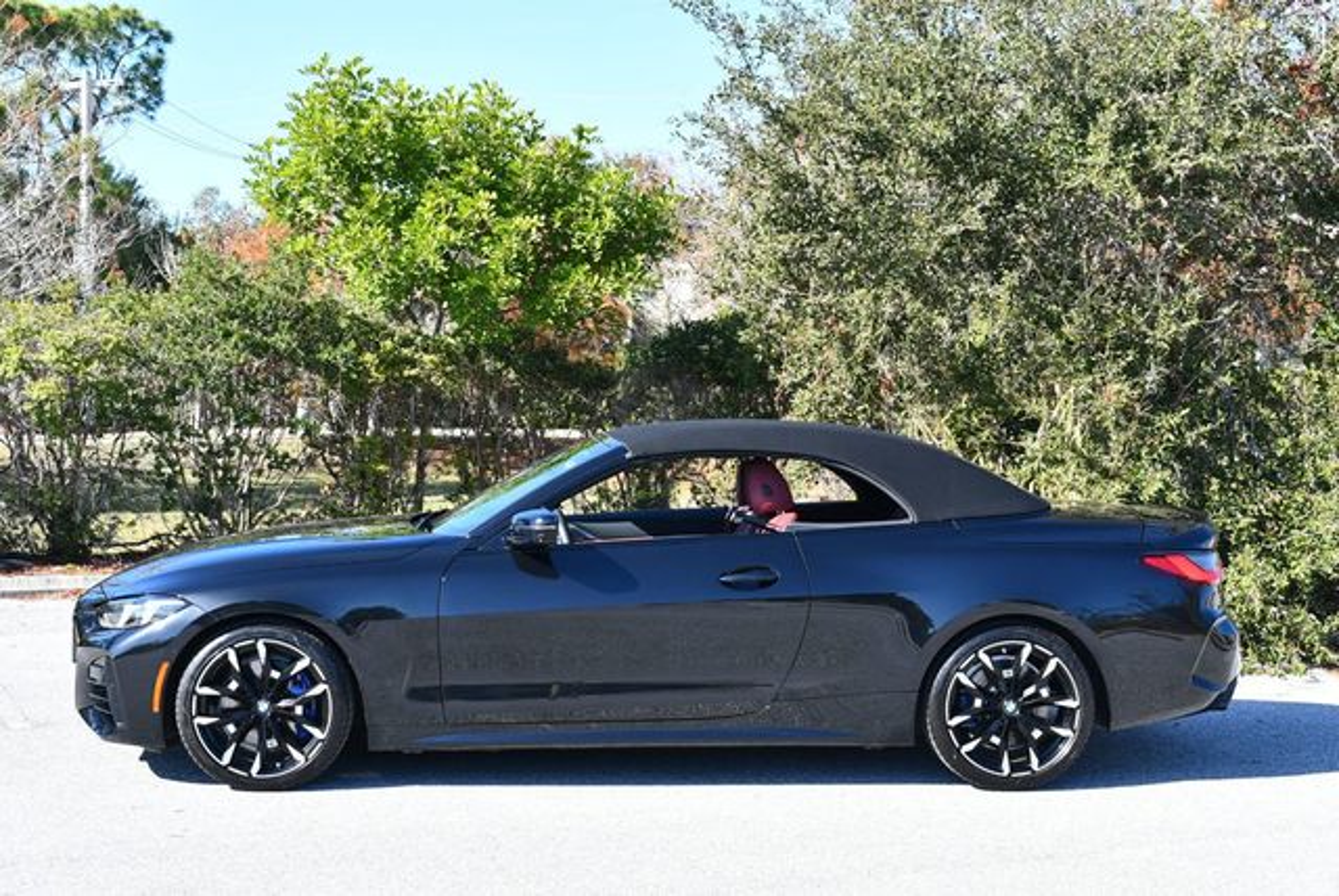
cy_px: 448
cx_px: 670
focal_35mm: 58
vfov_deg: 23.4
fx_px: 2159
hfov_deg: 34.5
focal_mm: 29
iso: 200
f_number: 7.1
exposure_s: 1/250
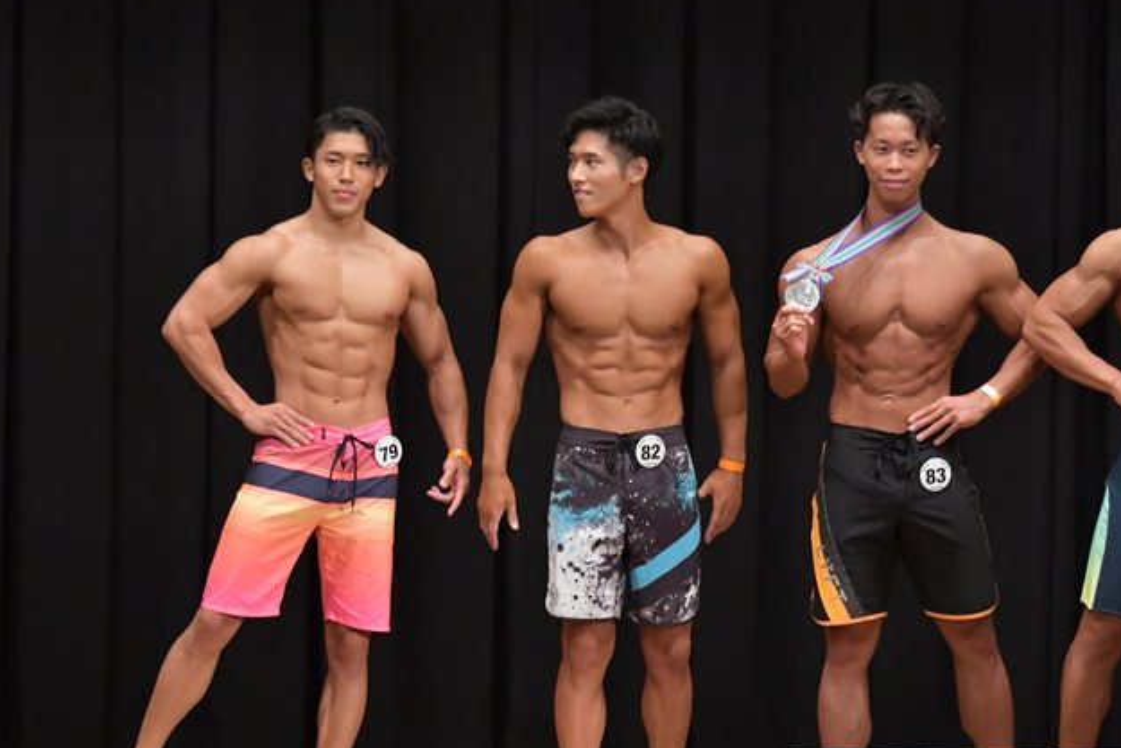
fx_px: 8378
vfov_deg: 5.1
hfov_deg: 7.7
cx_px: 564
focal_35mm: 269
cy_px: 443
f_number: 5.6
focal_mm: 145
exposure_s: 1/400
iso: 6400
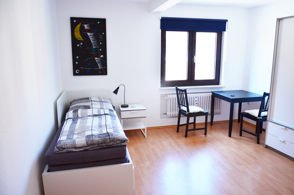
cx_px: 147
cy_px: 98
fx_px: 220
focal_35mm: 27
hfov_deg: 67.5
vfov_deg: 47.7
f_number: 4
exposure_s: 1/60
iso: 400
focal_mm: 18
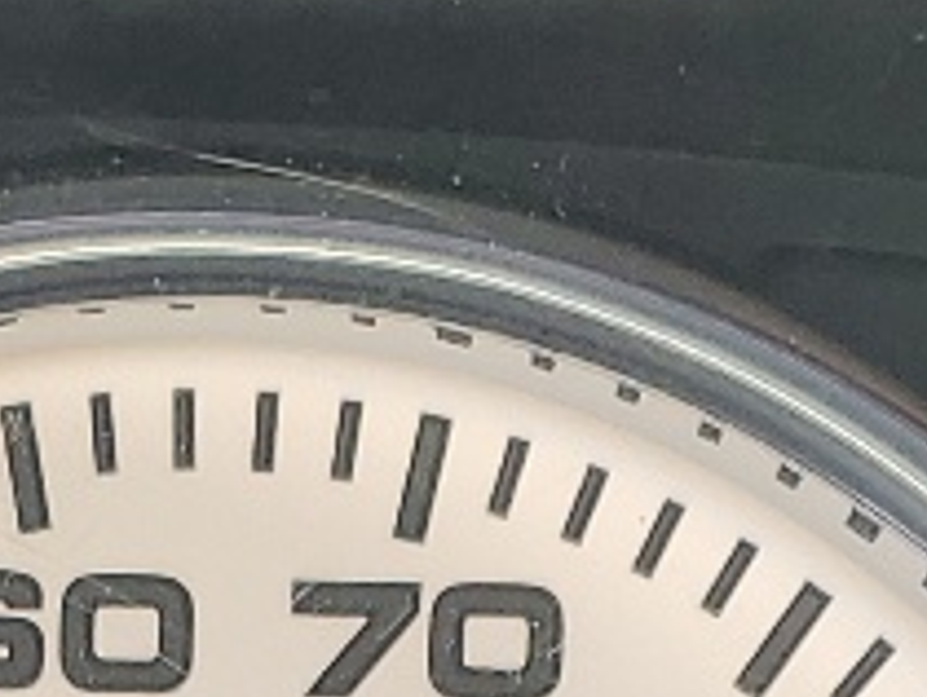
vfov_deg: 7.1
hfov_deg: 9.9
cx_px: 31
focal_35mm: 198
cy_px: 1601
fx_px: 5308
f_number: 1.5
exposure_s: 1/200
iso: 50
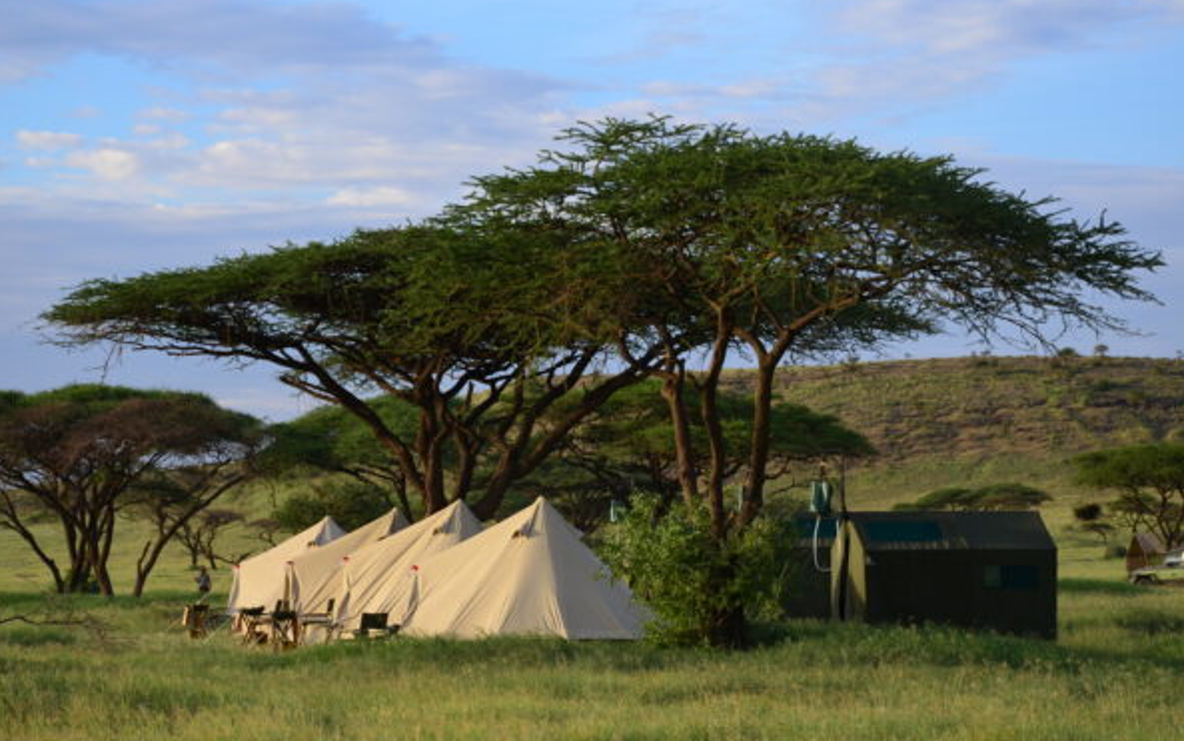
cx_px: 591
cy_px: 370
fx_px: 3486
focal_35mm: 108
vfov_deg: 12.1
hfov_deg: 19.3
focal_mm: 70
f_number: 9
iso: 250
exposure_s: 1/200
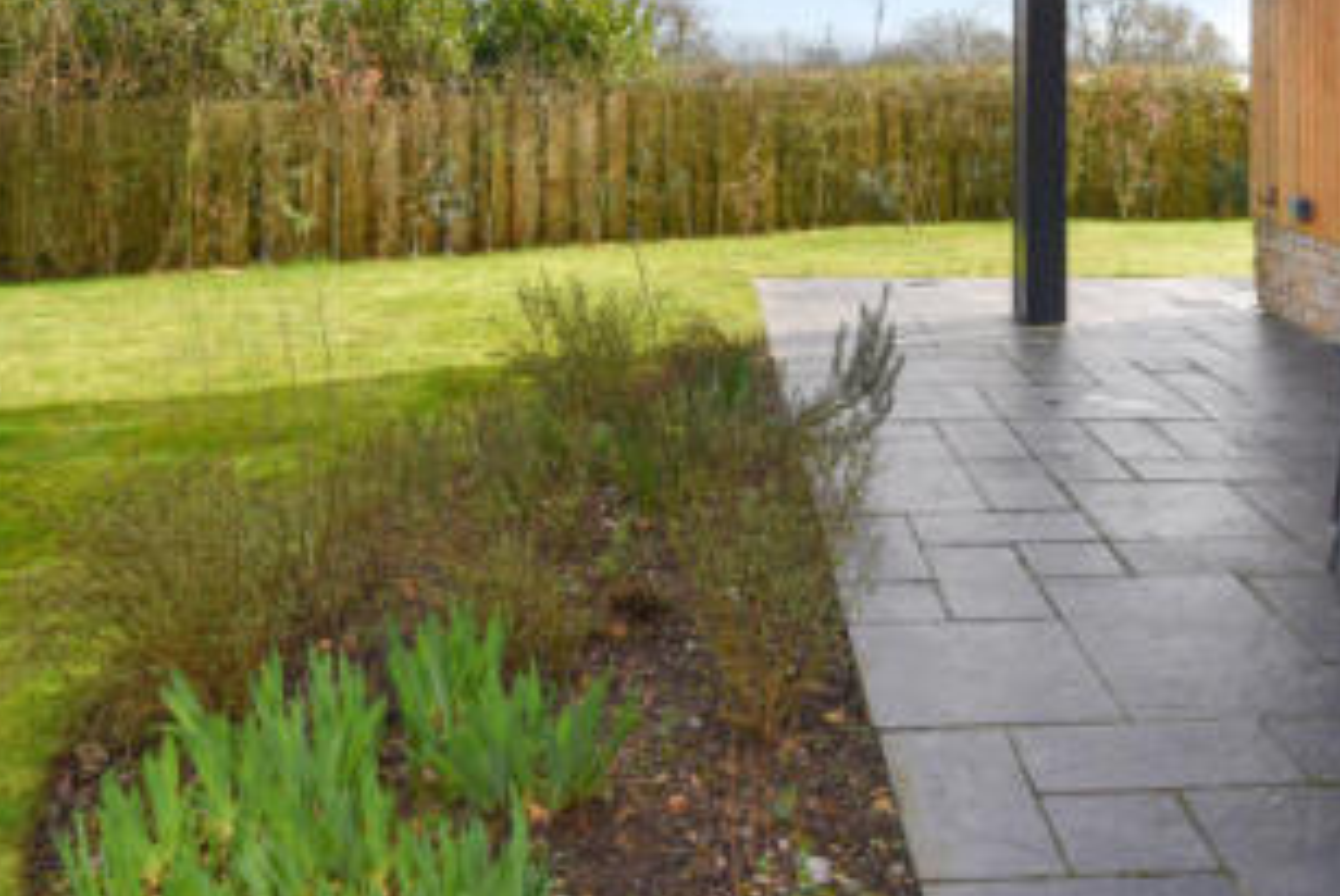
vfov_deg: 35.2
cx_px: 938
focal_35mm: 35
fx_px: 1306
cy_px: 54
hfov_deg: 52.8
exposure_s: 1/250
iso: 160
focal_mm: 11
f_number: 8
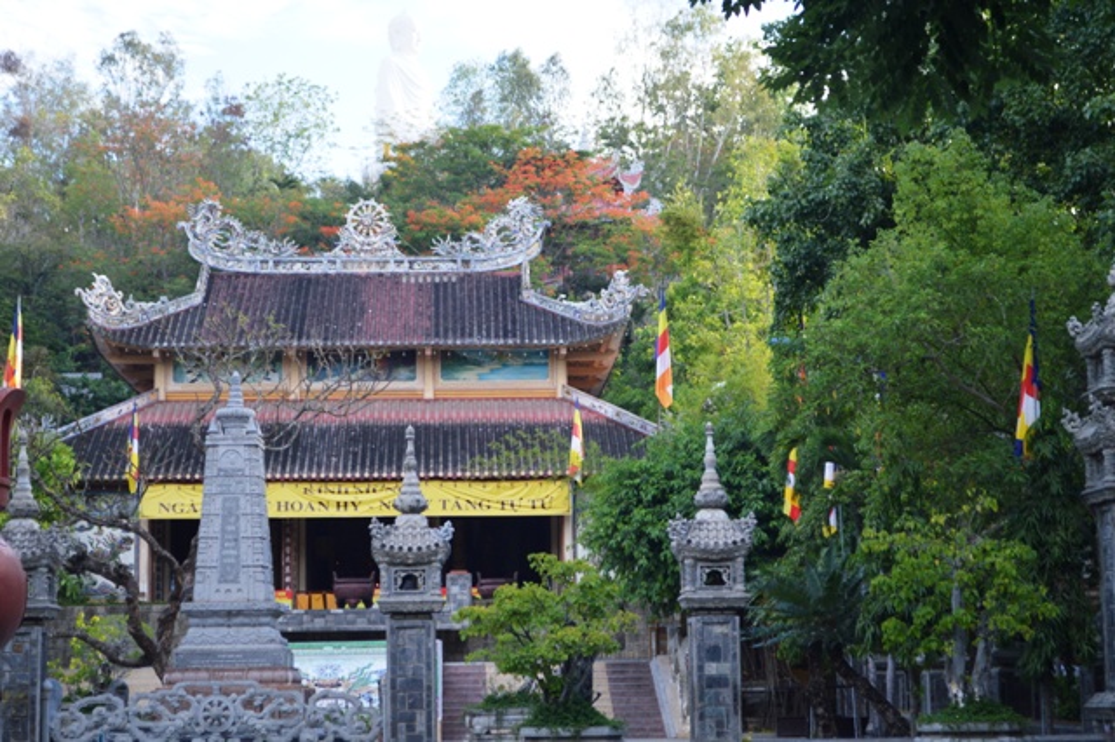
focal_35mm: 72
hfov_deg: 28.1
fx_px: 2229
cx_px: 558
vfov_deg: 18.9
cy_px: 371
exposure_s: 1/125
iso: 180
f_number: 5.6
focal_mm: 48
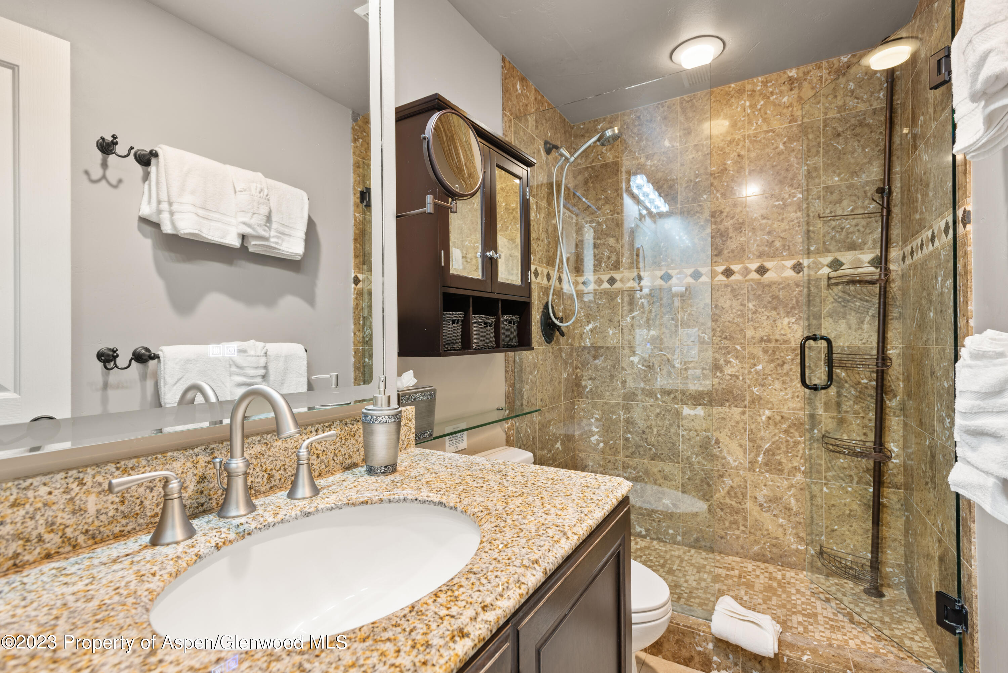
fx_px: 476
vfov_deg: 70.5
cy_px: 336
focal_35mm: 17
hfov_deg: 93.3
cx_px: 504
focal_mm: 17
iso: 100
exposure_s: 2.5
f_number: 7.1
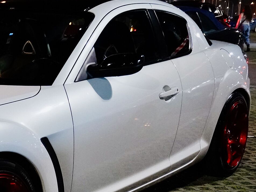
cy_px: 155
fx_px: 592
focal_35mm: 80
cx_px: -26
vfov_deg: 18.3
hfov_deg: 23.0
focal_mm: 22
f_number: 4
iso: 6400
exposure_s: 1/50
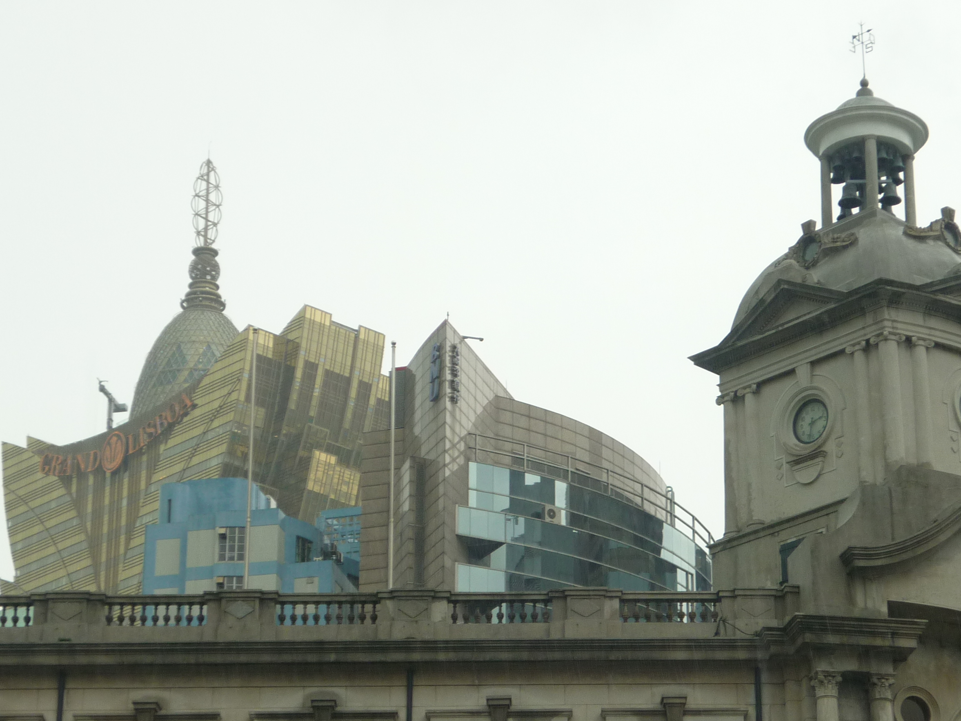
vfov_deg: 14.2
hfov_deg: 18.9
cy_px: 471
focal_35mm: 104
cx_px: 581
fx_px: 2887
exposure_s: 1/60
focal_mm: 12.4
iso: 125
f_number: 4.1
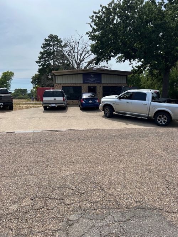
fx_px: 178
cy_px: 118
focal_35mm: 26
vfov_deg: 67.3
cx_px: 89
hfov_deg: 53.0
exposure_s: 1/4444
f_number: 1.5
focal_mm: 5.7
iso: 50
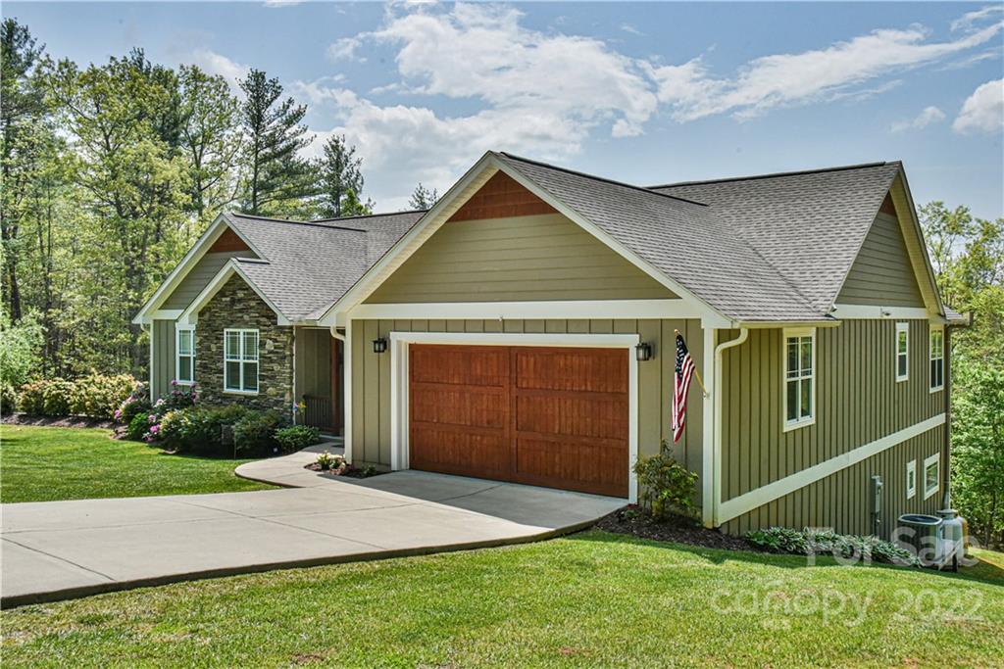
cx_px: 502
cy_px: 334
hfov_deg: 61.9
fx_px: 837
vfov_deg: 43.6
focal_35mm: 30
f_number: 13
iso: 1600
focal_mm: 30
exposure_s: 1/640
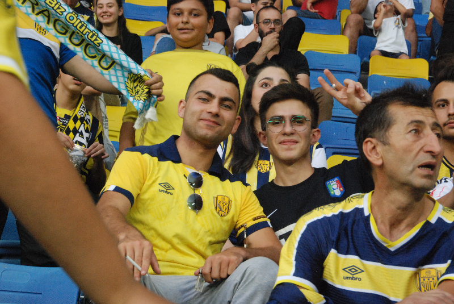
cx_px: 227
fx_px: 1515
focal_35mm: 120
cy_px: 152
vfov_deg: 11.4
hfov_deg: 17.0
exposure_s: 1/60
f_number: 13
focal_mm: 80
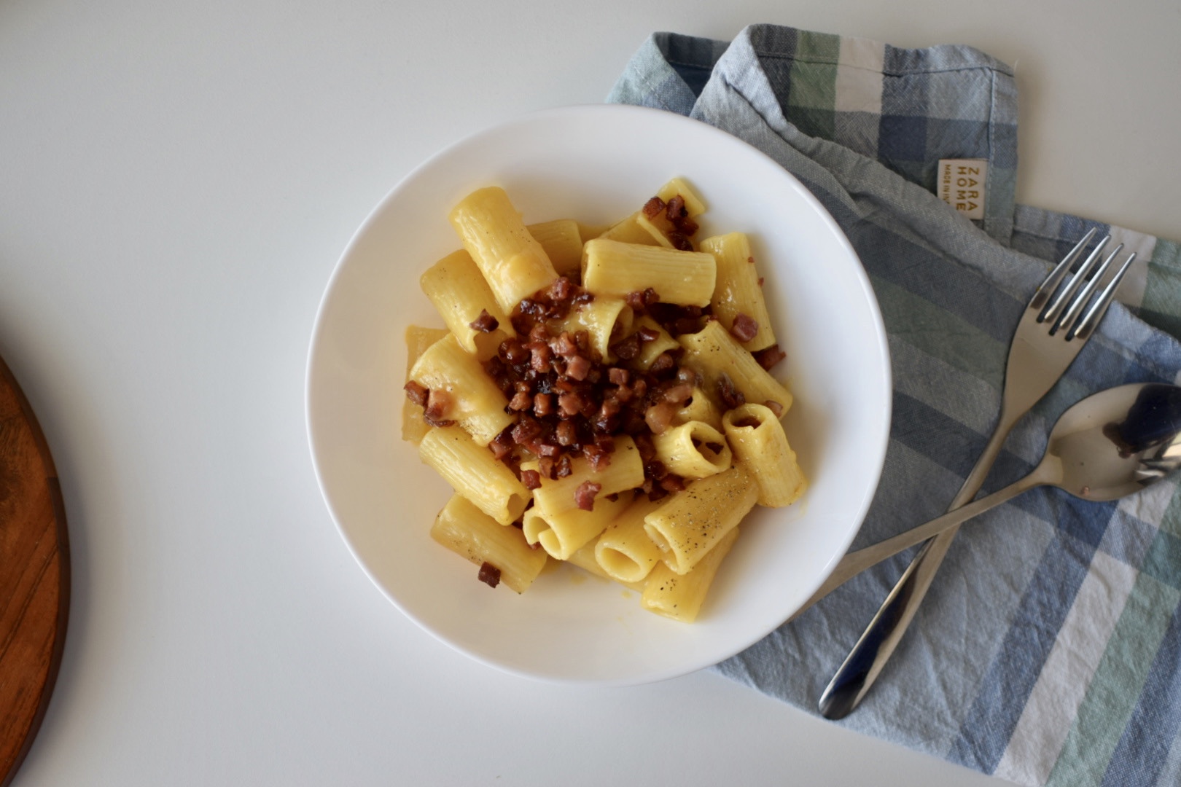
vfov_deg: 25.8
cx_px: 590
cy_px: 394
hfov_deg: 37.9
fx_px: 1722
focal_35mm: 52
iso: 100
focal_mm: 35
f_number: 1.8
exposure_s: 1/160
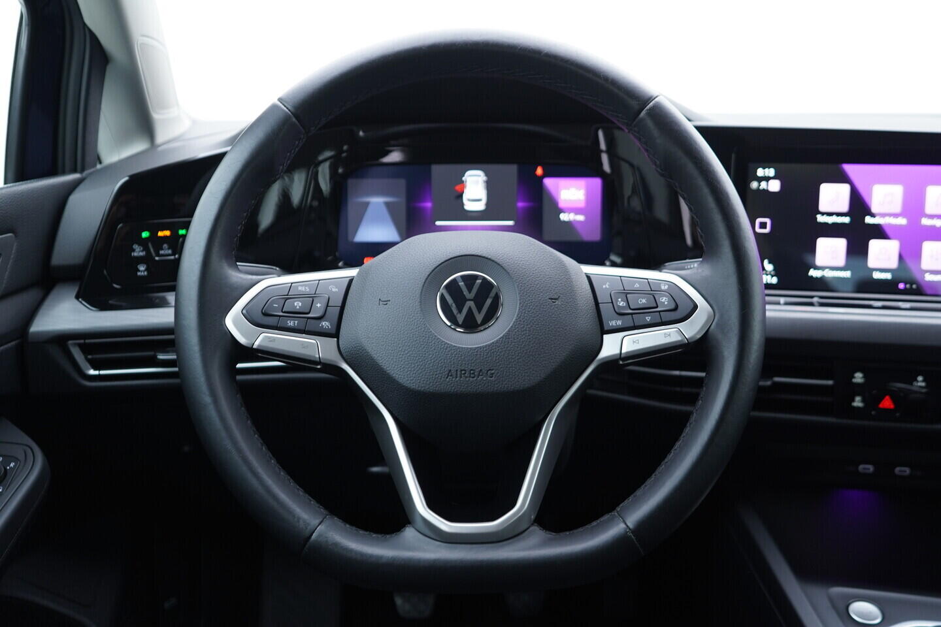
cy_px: 314
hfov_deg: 53.1
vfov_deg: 36.9
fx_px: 941
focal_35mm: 36
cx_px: 470
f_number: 2.8
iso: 250
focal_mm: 24
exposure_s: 1/40
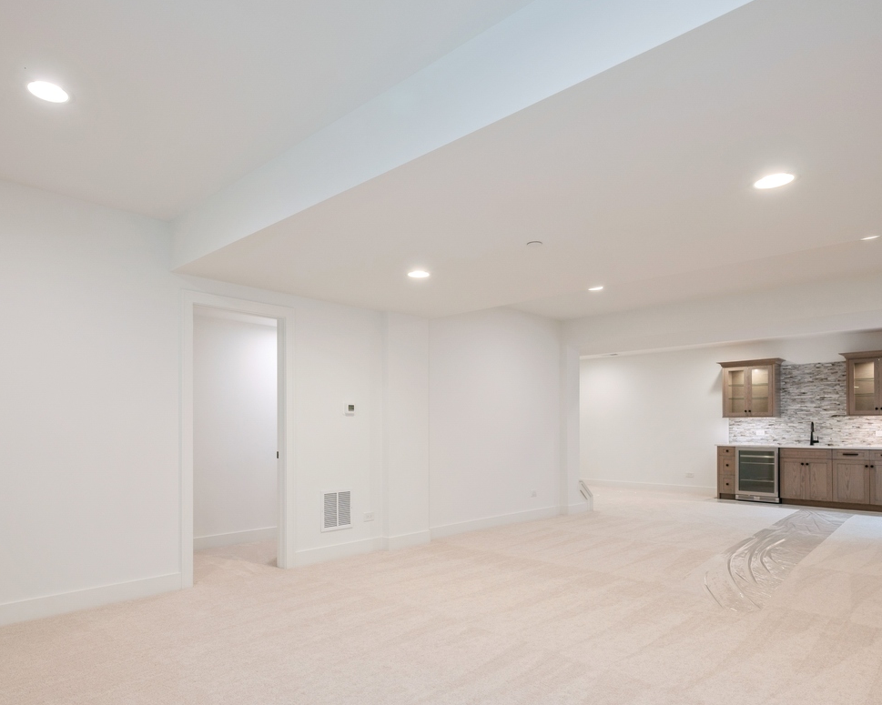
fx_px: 574
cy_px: 428
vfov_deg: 62.5
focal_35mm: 22
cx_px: 414
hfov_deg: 75.0
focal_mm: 14
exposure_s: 1/5
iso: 200
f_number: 8
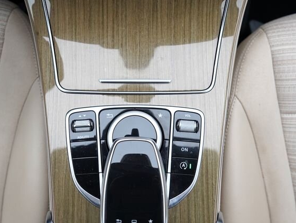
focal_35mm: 42
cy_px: 129
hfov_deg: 44.7
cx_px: 132
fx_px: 359
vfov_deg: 34.3
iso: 200
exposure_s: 1/60
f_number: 4
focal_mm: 24
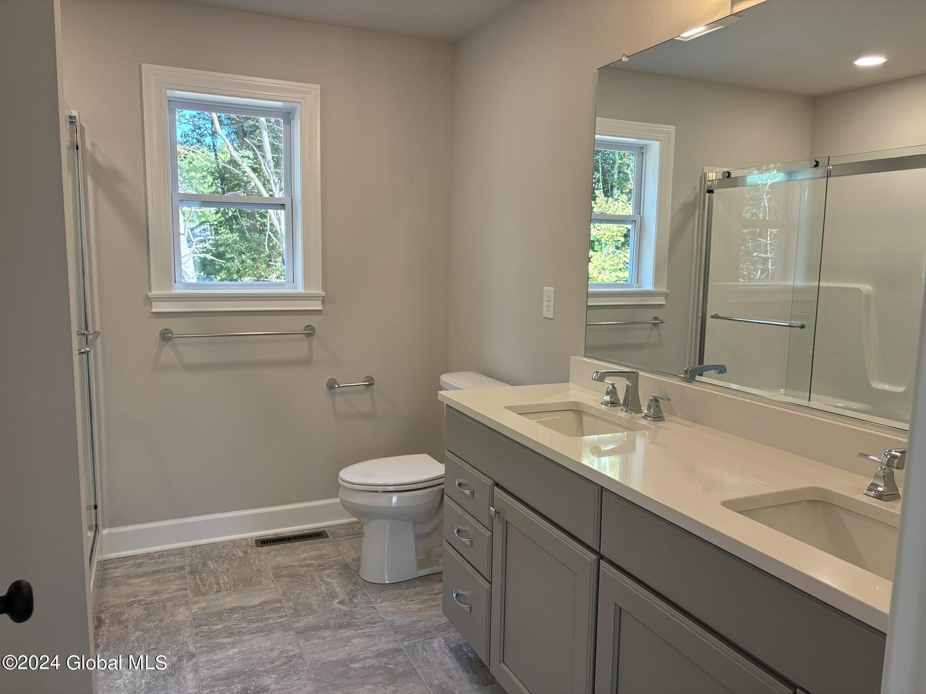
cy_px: 347
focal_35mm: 26
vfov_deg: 53.1
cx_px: 463
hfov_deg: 67.3
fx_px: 696
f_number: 1.6
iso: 100
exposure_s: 1/120
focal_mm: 5.96
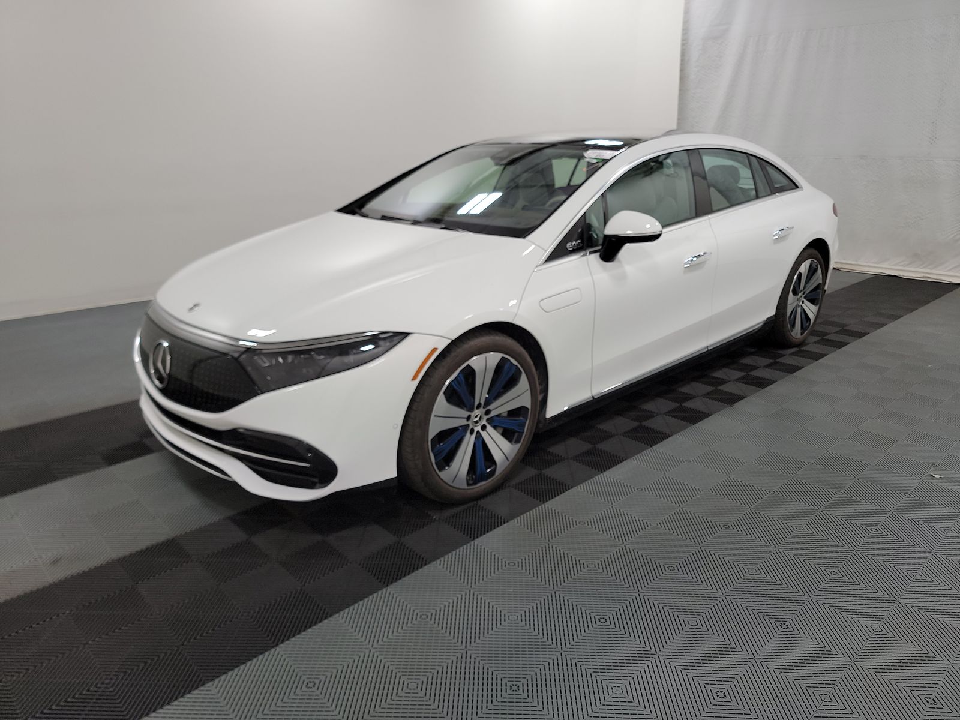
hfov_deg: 71.6
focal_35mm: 24
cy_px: 360
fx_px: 666
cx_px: 480
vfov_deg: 56.8
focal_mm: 6.7
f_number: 1.8
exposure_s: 1/59
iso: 101
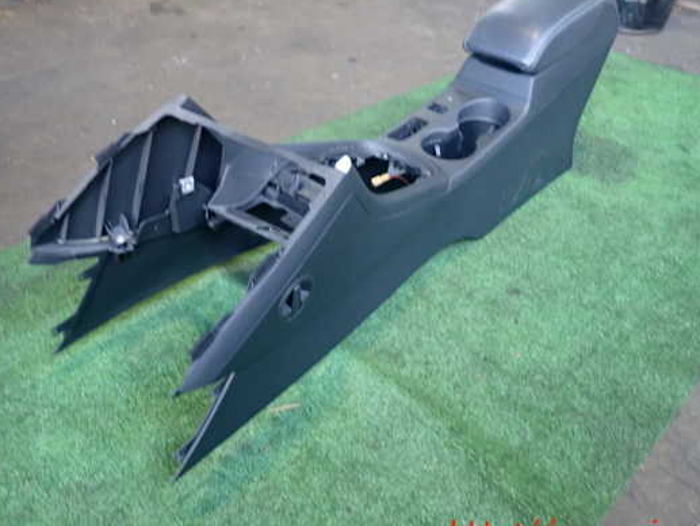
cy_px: 245
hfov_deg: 61.6
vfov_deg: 48.2
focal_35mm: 29
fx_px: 587
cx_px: 351
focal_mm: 4.5
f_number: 2
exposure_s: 1/30
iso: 250
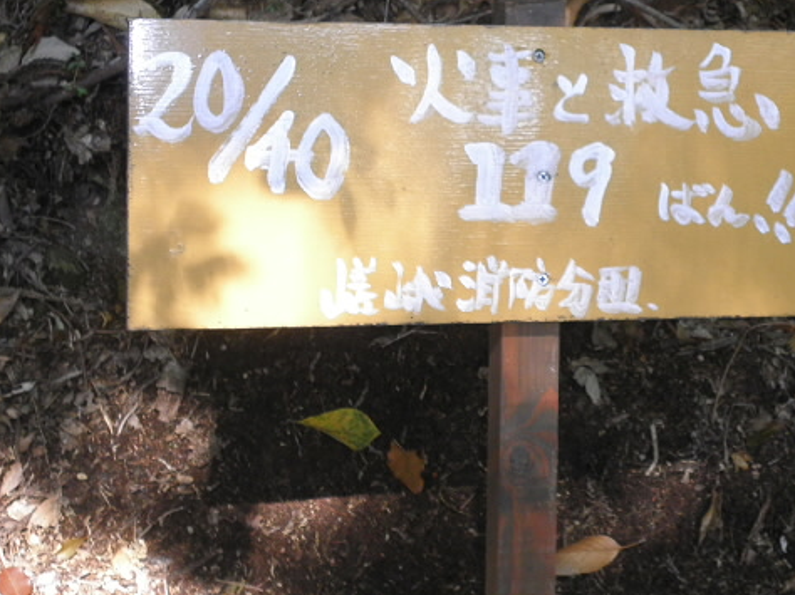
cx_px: 545
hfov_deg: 25.5
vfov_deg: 19.2
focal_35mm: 76
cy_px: 144
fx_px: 1745
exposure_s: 1/60
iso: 160
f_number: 4.3
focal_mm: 8.2
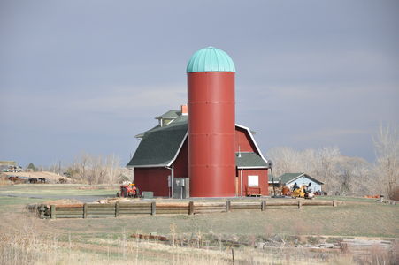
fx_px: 1744
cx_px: 200
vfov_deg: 8.7
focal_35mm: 158
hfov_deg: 13.0
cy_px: 132
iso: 1600
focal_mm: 105
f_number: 8
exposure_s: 1/4000
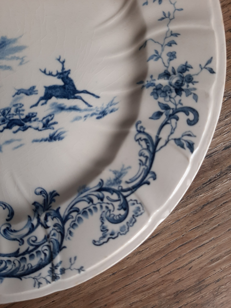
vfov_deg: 67.3
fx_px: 231
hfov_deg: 53.1
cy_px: 154
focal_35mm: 26
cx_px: 116
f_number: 1.7
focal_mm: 3.93
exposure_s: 1/100
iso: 64
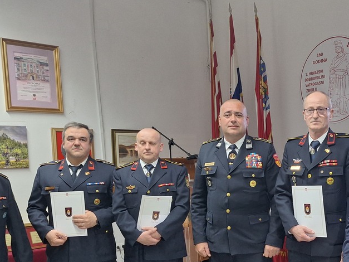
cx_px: 257
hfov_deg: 41.8
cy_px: 199
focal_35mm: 44
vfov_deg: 32.2
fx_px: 444
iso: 160
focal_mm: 5.54
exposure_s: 1/50
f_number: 1.8
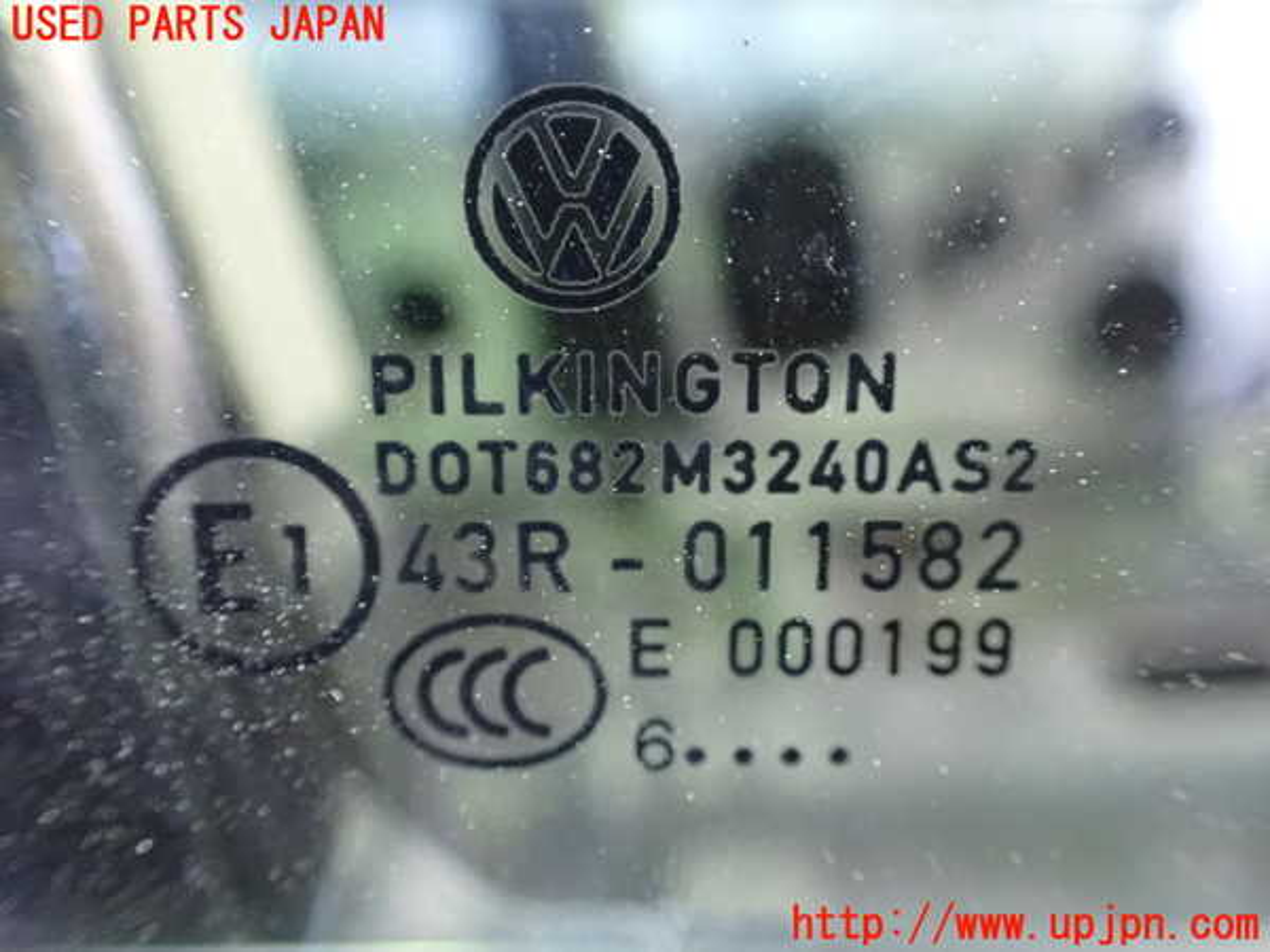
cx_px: 635
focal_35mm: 30
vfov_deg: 46.8
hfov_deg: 60.0
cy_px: 476
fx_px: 1101
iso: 1600
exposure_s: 1/30
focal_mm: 5.4
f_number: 2.3
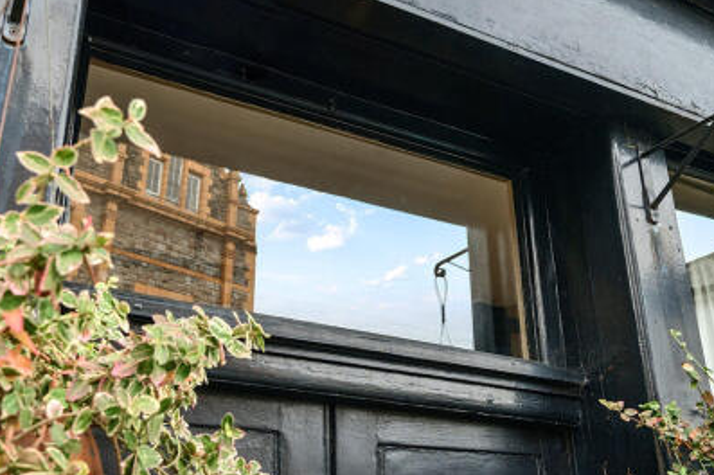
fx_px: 713
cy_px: 249
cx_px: 333
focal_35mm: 36
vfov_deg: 36.8
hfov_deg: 53.1
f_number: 8
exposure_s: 1/40
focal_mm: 20
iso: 400
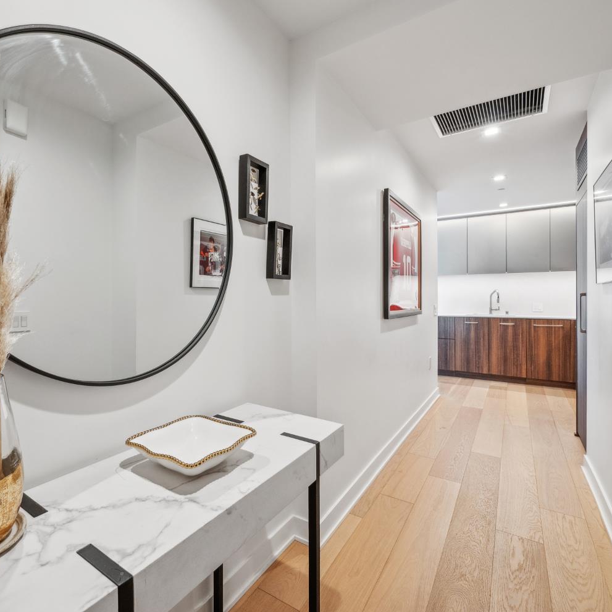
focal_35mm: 18
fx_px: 360
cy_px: 304
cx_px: 251
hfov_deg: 80.0
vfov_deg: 80.7
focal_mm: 14
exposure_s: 1/15
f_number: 8
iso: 450
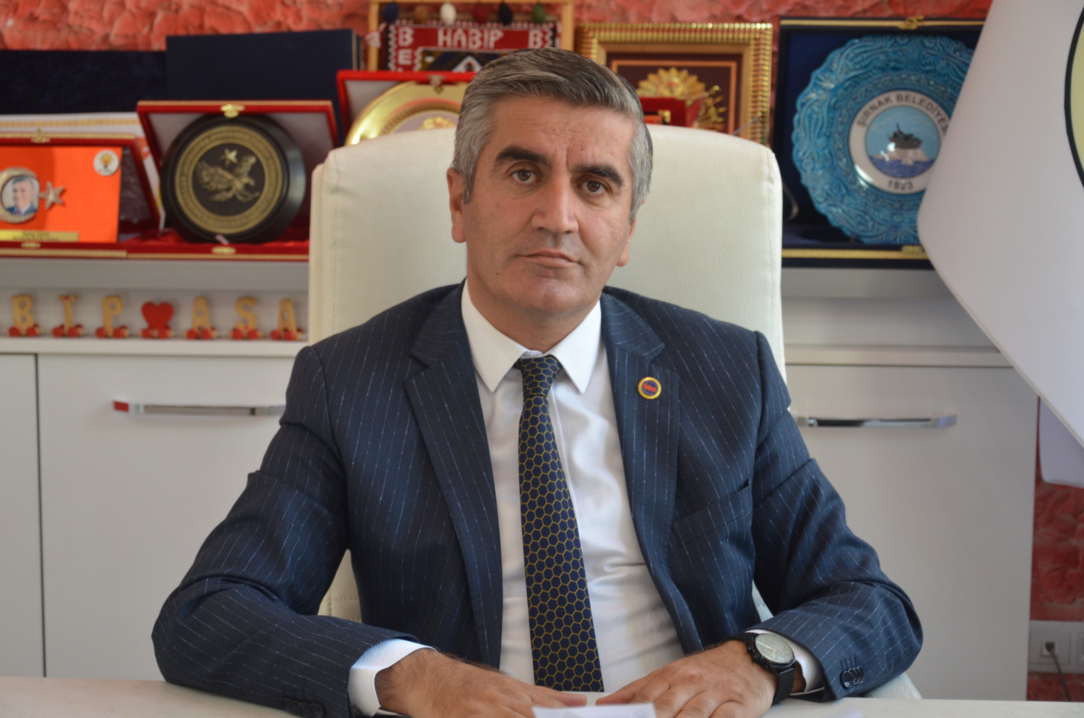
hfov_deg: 27.0
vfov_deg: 18.1
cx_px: 542
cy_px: 359
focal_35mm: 75
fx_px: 2254
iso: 640
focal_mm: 50
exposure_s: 1/60
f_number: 5
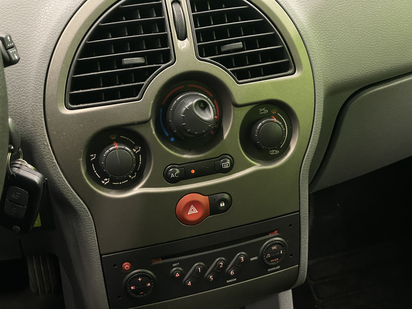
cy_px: 154
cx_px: 206
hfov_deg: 36.8
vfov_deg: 28.0
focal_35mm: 52
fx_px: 619
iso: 640
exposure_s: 1/50
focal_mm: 6
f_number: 2
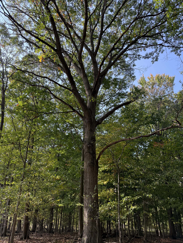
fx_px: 169
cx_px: 92
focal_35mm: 24
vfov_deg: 71.6
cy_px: 122
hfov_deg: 56.8
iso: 100
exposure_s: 1/456
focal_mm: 6.76
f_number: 1.78
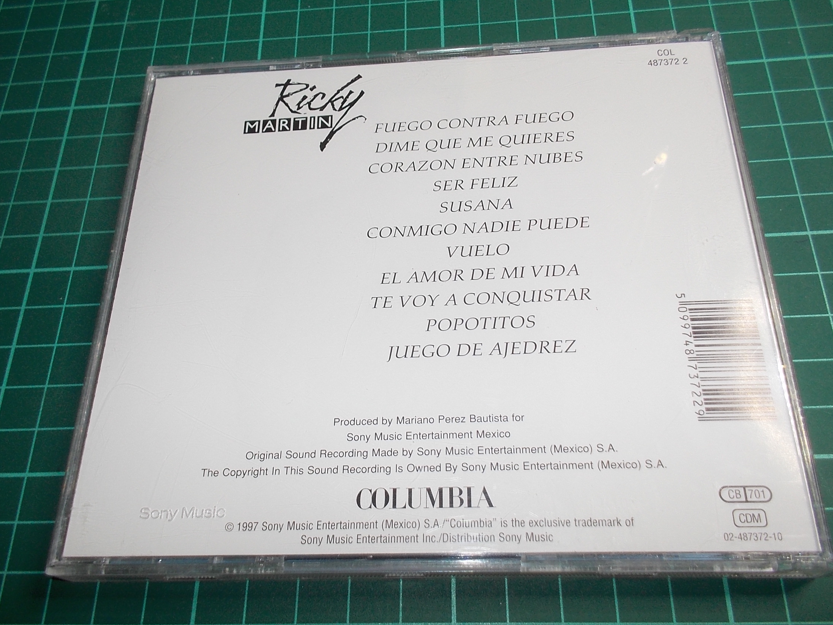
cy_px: 306
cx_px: 419
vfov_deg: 46.8
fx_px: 722
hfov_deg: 60.0
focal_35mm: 30
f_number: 3.3
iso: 125
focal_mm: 4.1
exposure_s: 1/30
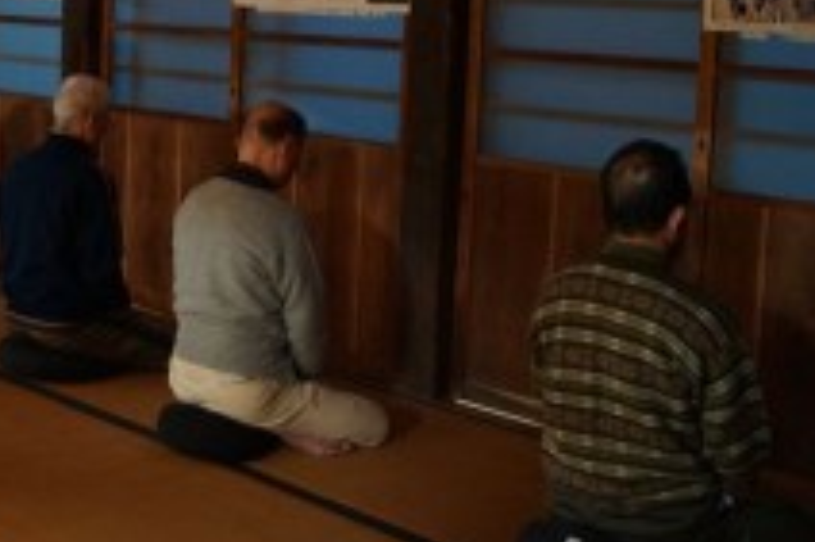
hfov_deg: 28.7
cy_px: 142
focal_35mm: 68
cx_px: 108
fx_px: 1538
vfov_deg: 19.9
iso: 1600
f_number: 4
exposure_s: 1/6
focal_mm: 24
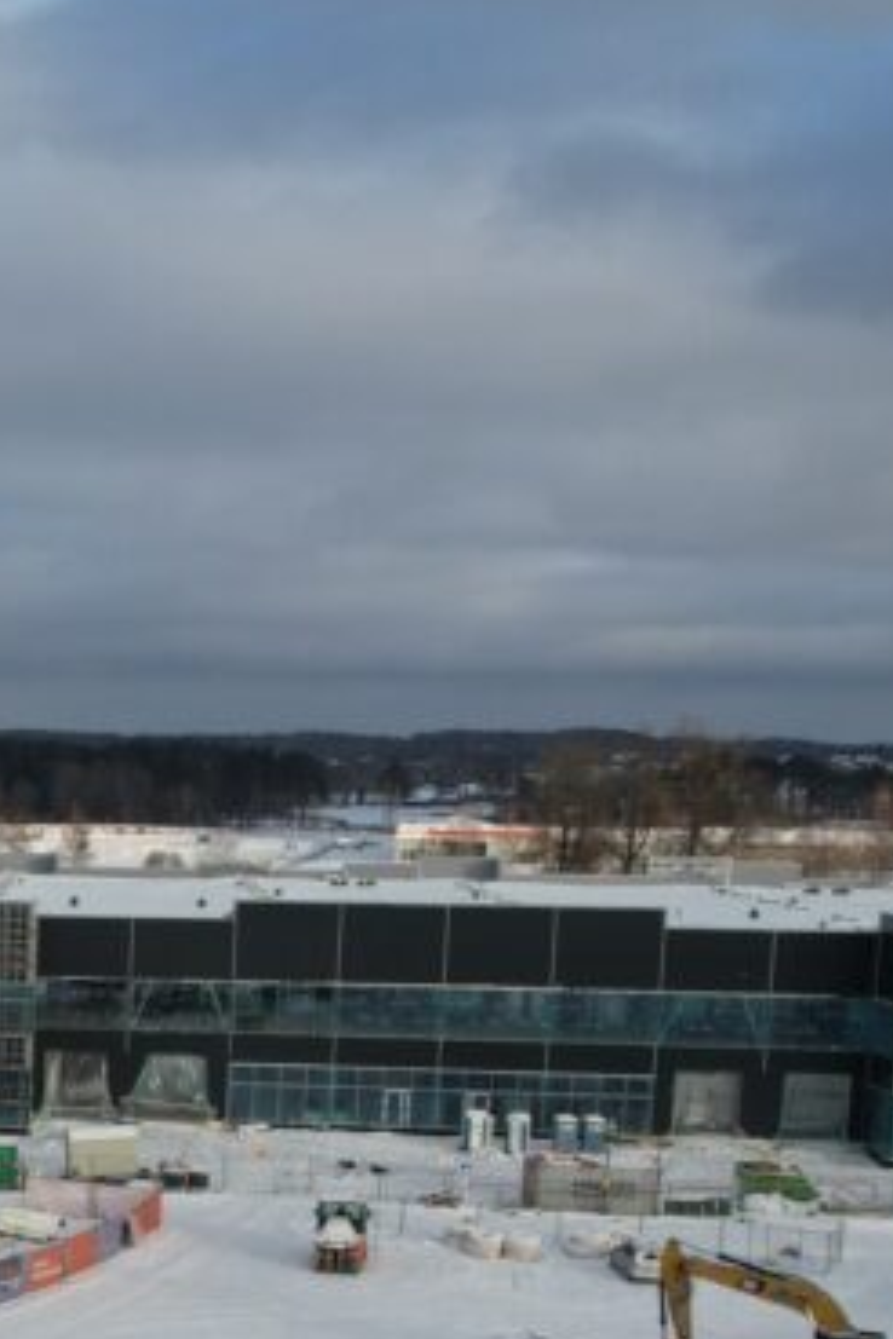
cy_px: 1138
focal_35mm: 61
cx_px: -446
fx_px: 2270
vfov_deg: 31.7
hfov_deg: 19.4
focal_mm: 8.38
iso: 100
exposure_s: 1/1250
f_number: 2.8
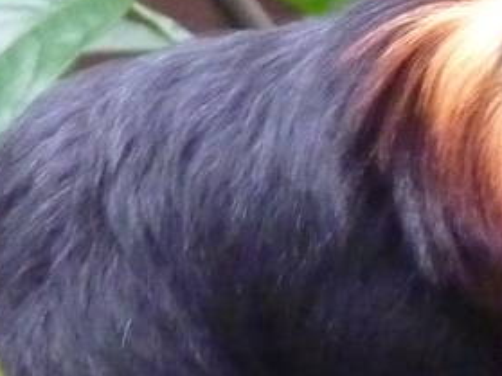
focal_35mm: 1720
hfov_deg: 1.2
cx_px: 551
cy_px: 117
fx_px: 24933
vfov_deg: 0.9
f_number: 4.9
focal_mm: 49.2
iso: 800
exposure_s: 1/50
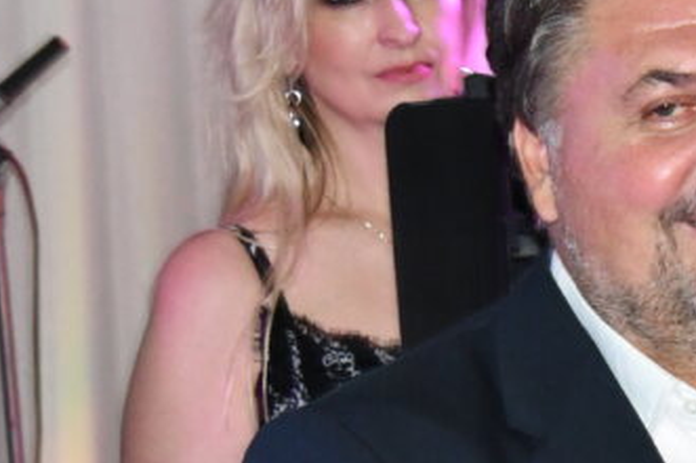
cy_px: 291
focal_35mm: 288
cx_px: 810
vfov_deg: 4.8
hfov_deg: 7.1
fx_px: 5562
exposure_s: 1/60
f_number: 7.1
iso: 3200
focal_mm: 62
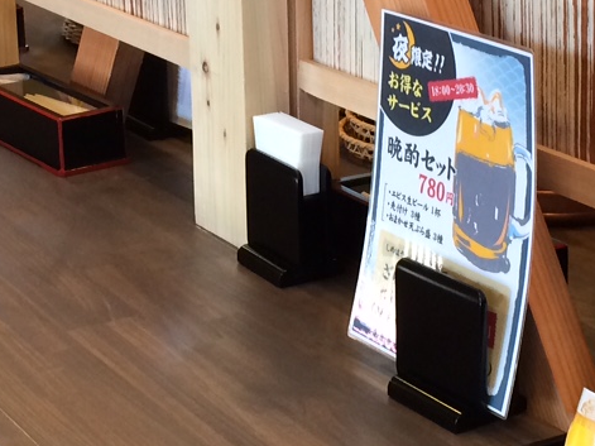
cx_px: 196
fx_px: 1787
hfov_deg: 18.8
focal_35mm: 104
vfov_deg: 14.2
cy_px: 97
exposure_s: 1/30
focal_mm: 4.12
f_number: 2.2
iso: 50
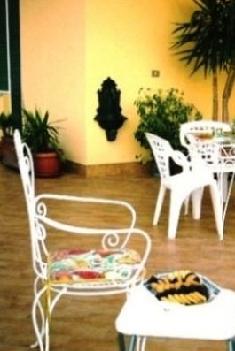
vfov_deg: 36.2
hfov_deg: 23.8
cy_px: 197
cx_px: 223
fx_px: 538
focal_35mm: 55
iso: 100
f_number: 2.8
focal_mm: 5.8
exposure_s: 1/15
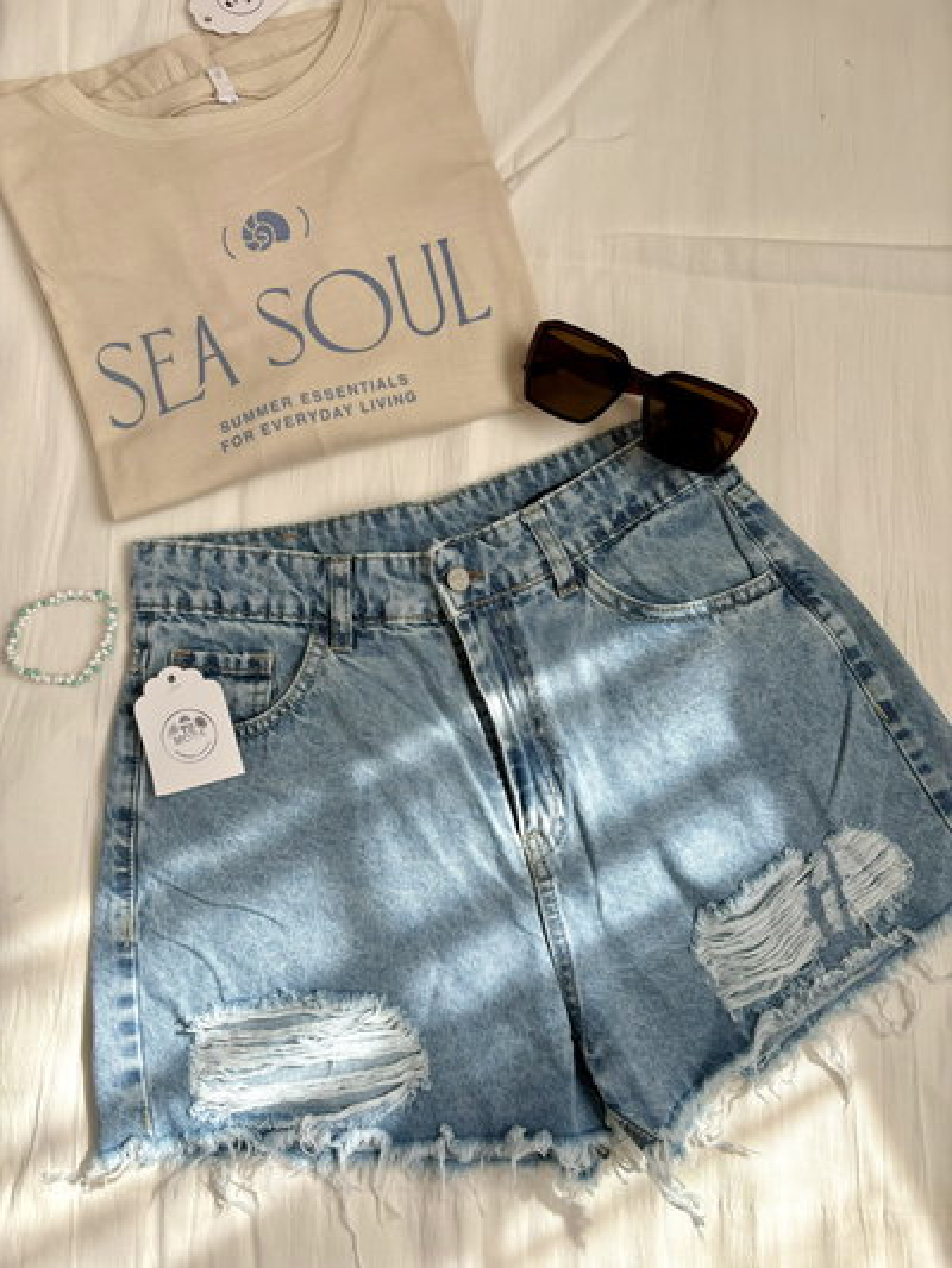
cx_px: 476
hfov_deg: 53.1
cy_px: 634
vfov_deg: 67.3
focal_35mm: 26
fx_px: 953
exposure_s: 1/693
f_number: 1.6
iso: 50
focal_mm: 5.96
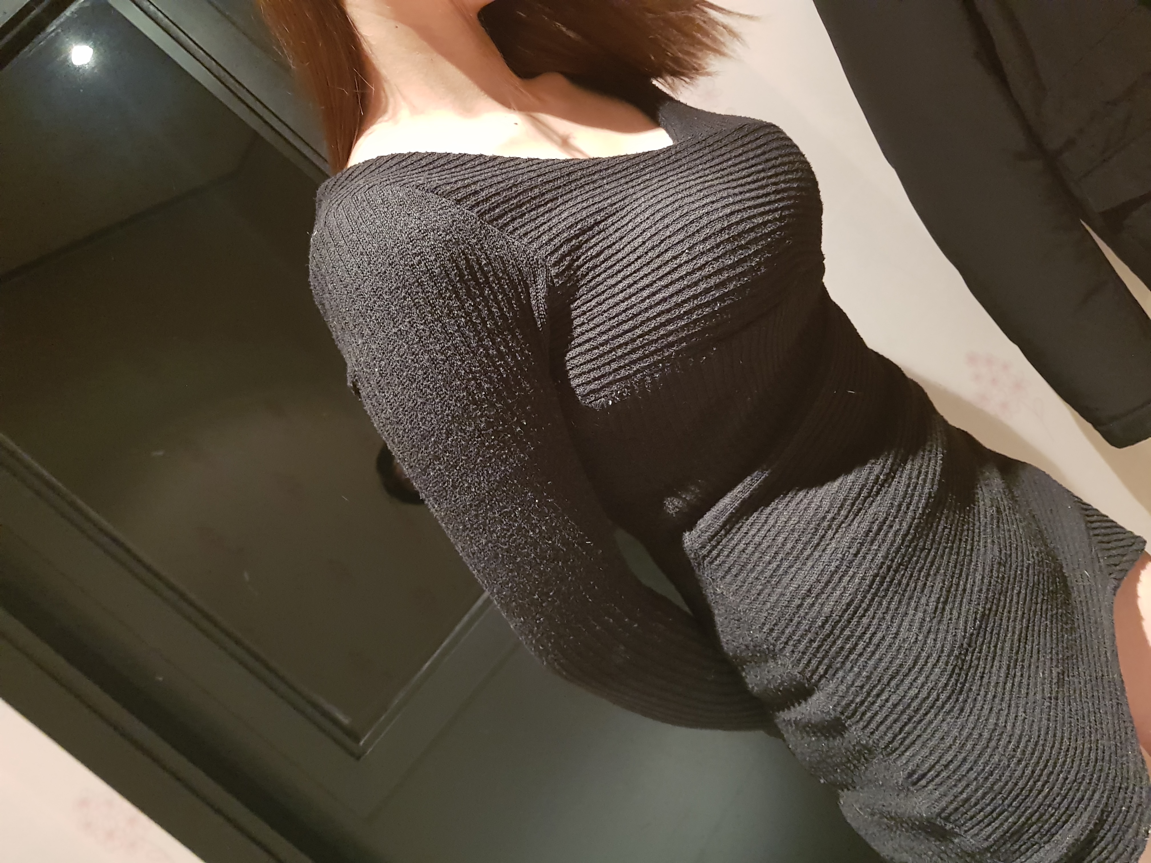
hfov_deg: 67.3
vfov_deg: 53.1
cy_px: 432
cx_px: 576
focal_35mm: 26
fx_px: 865
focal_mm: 4.2
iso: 640
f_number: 1.7
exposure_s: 1/10
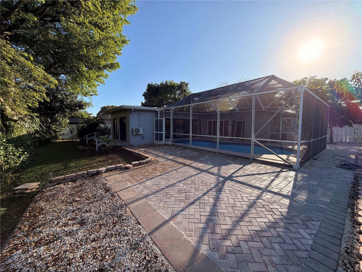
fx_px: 146
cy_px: 136
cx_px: 181
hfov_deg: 102.1
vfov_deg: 85.7
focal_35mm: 14
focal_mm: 2.22
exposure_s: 1/770
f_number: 2.2
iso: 32
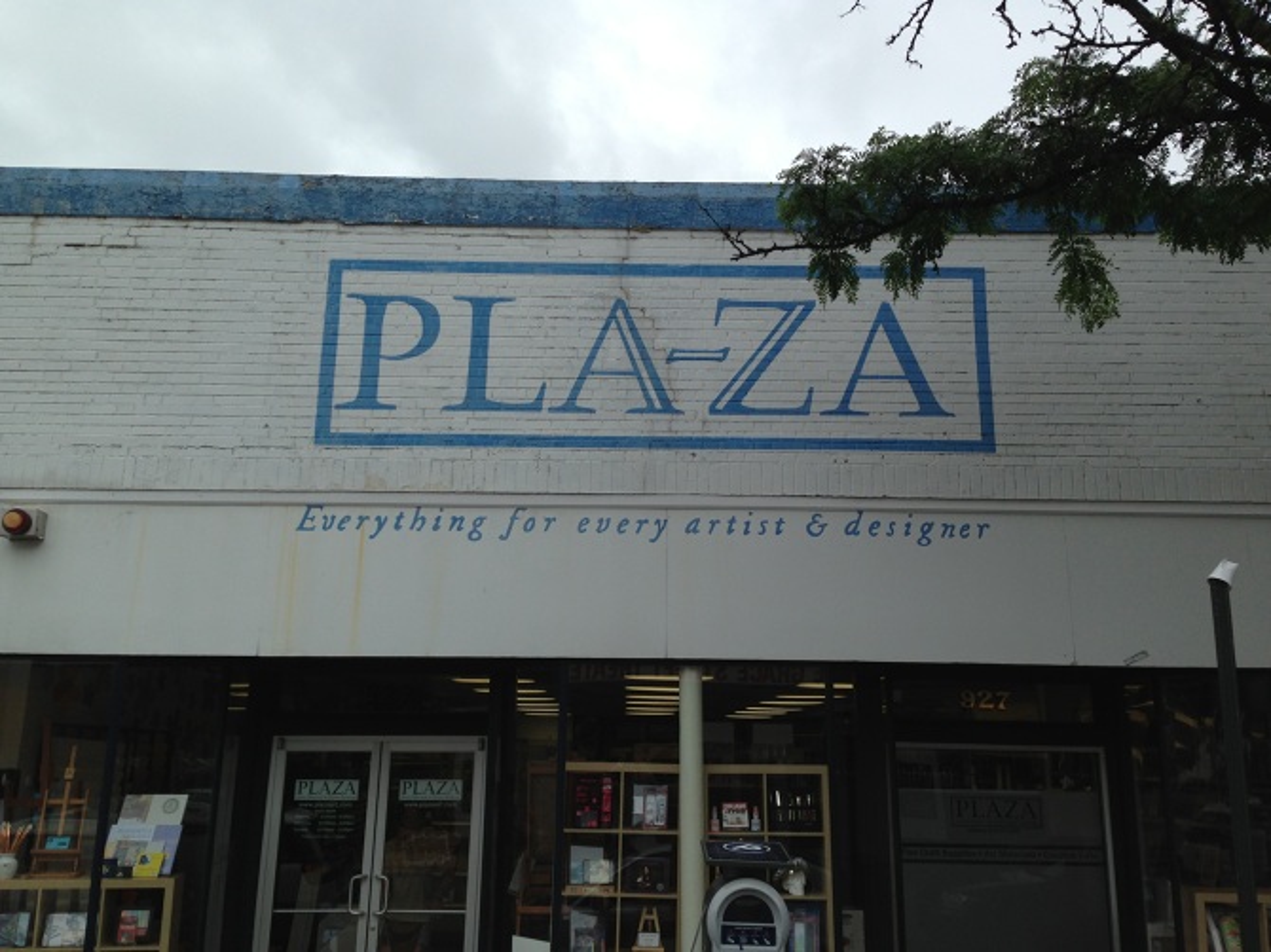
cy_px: 476
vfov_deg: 42.9
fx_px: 1211
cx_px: 636
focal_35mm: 33
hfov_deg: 55.4
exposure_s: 1/874
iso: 50
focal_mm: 4.13
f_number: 2.4
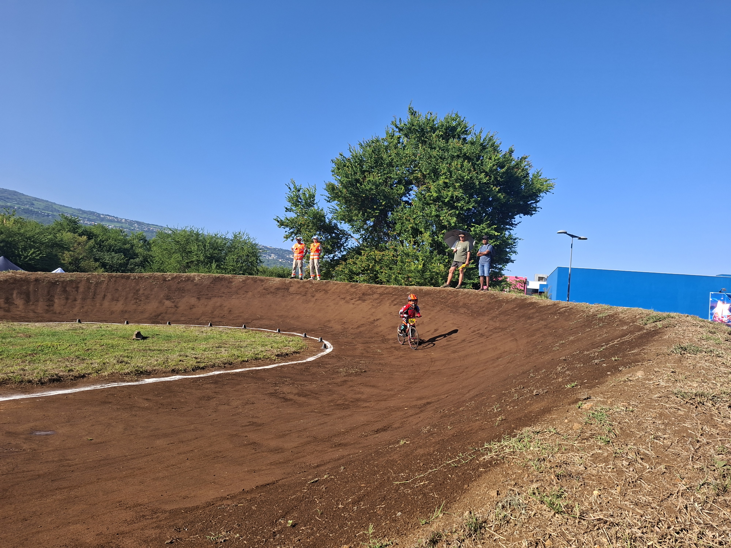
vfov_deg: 58.9
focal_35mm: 23
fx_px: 486
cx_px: 366
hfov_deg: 73.9
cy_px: 274
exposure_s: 1/1019
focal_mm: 5.54
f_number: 1.8
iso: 50
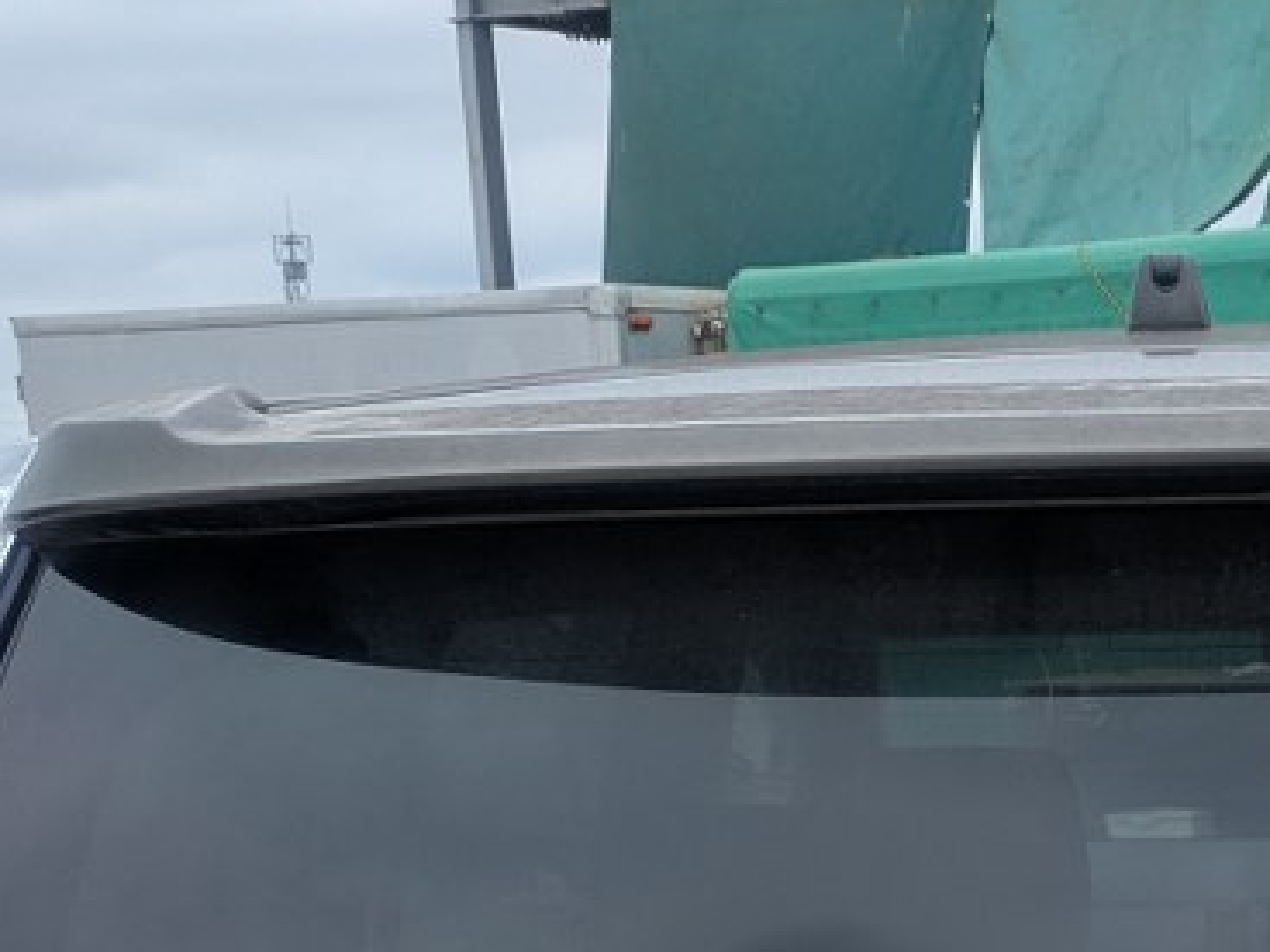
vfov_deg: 15.0
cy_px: 1642
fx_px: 3192
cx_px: 1254
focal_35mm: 87
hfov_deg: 21.7
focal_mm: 5.43
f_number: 1.89
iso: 40
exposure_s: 1/836
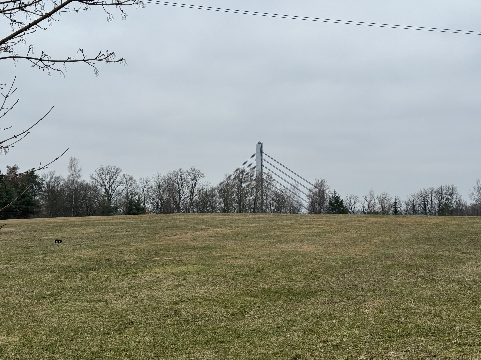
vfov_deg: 30.3
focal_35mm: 48
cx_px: 240
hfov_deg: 39.7
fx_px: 667
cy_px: 180
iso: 64
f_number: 1.78
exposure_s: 1/1560
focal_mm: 6.86
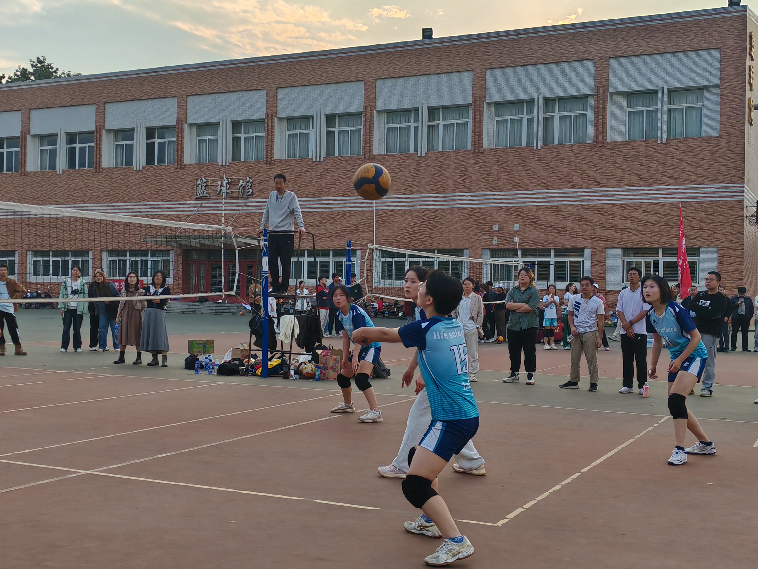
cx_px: 379
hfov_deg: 42.9
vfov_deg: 32.9
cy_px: 284
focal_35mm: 44
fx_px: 963
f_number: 1.9
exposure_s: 1/950
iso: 50
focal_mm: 5.52
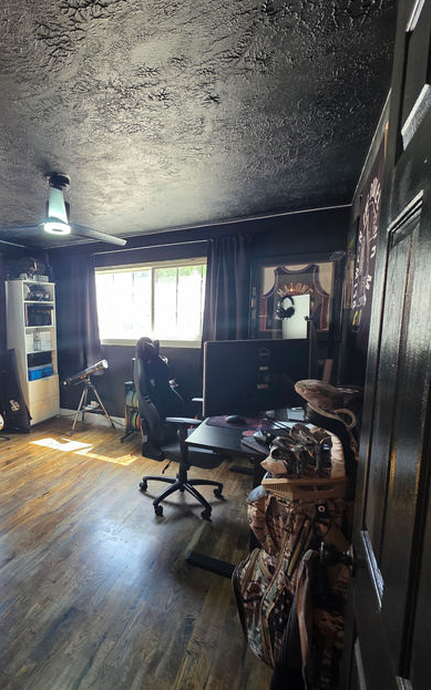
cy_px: 365
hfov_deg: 64.4
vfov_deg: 94.3
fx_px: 320
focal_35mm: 17
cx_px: 114
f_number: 1.9
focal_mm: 2.2
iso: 200
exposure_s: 1/60
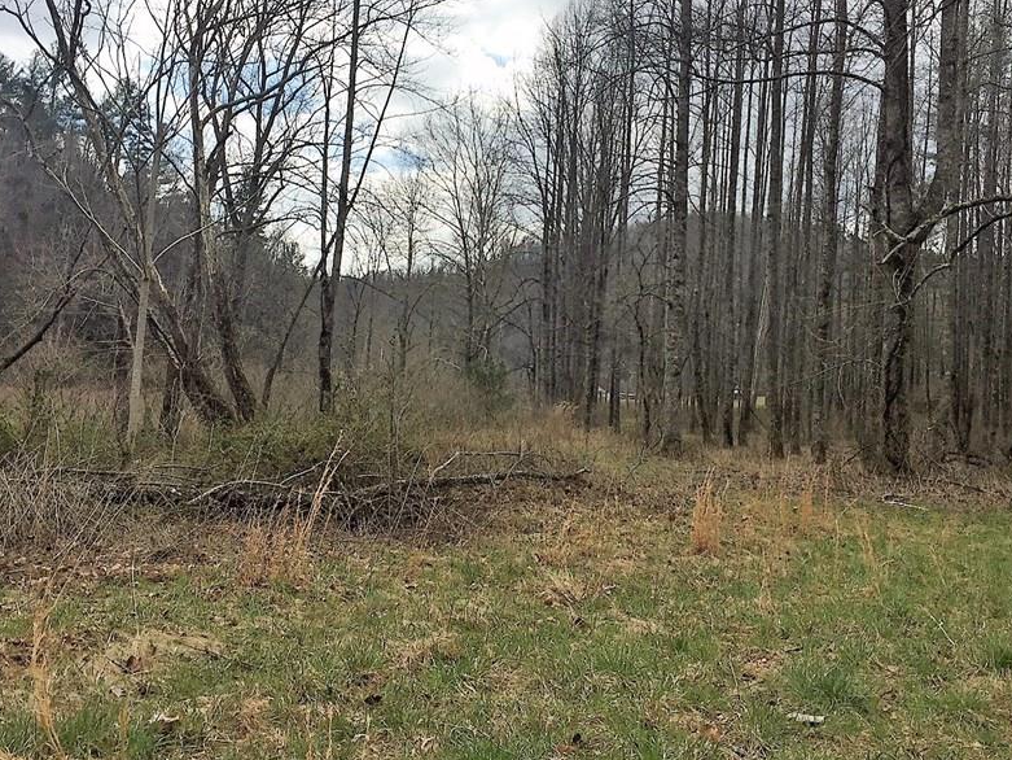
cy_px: 327
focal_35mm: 38
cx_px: 491
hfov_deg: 49.0
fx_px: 1111
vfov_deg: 37.7
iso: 32
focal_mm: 4.15
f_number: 2.2
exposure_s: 1/1980
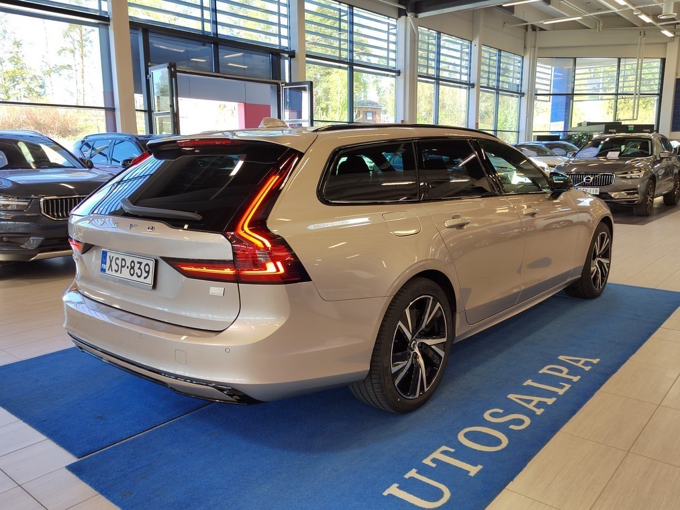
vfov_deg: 48.2
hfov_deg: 61.7
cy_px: 255
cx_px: 340
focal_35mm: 29
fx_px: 570
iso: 447
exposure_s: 1/100
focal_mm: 5.52
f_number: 1.9
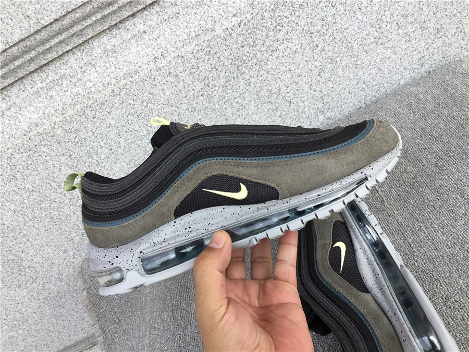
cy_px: 176
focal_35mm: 31
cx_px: 234
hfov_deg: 58.4
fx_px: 420
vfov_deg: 45.4
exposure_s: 1/353
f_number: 2.4
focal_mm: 3.3
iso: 25
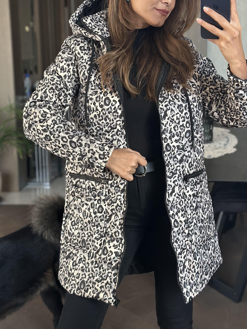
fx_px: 580
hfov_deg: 24.0
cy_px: 126
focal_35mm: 61
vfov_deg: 31.6
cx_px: 142
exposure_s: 1/55
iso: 320
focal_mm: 6.86
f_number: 1.78
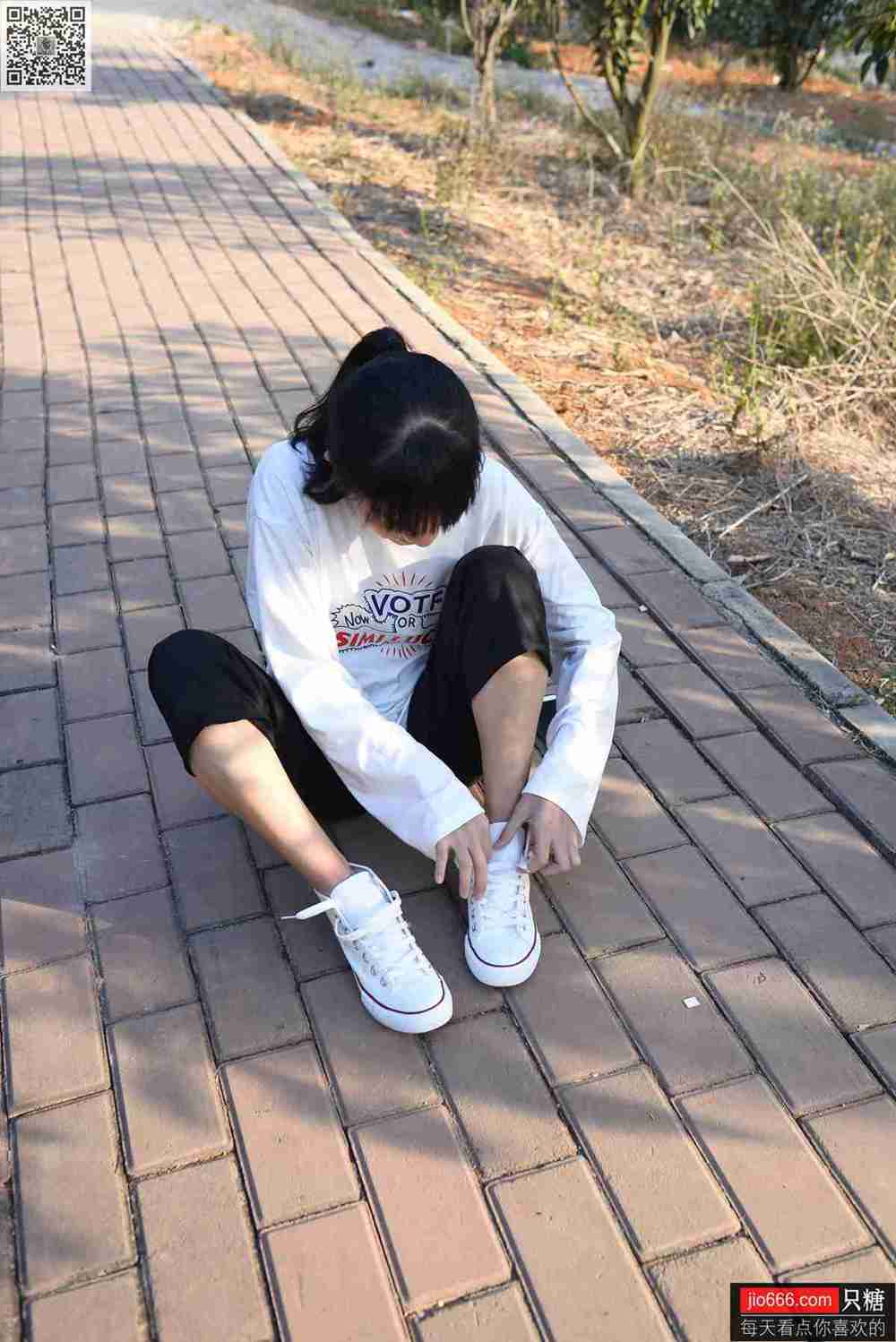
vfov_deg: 54.4
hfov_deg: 37.9
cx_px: 448
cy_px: 671
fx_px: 1305
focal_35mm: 35
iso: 160
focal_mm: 35
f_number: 5.6
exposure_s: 1/125
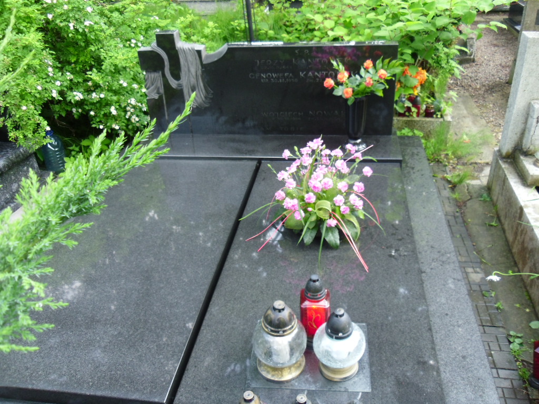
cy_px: 202
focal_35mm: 31
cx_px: 270
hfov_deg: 58.4
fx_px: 483
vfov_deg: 45.4
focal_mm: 5.6
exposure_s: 1/79
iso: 100
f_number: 3.3
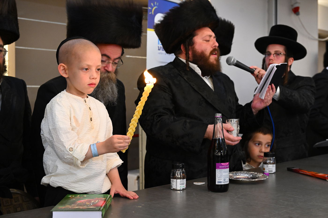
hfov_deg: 41.9
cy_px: 109
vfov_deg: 28.6
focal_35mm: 47
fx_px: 428
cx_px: 164
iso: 4000
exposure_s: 1/160
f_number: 4.5
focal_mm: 47
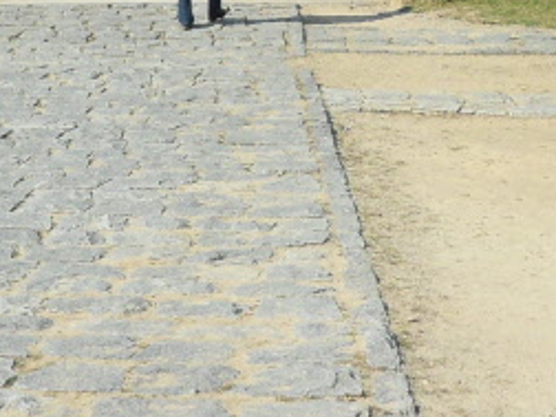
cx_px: 161
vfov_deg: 13.0
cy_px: -245
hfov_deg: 18.3
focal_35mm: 107
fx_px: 1719
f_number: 3.5
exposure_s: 1/750
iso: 80
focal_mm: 4.9
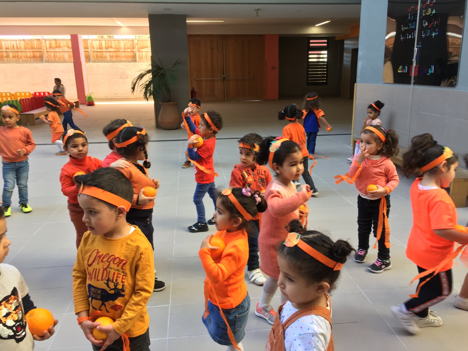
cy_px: 176
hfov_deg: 61.7
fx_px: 392
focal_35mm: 29
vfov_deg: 48.2
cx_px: 234
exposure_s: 1/100
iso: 50
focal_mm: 4.15
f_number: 2.2
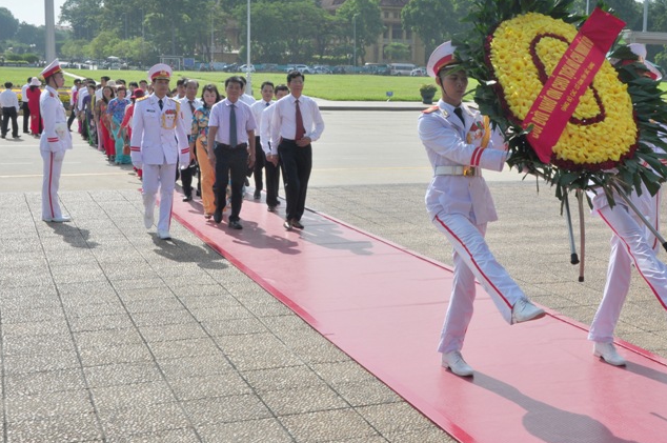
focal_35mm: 53
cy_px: 171
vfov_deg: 25.4
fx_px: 981
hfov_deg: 37.3
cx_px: 418
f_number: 18
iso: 200
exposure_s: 1/125
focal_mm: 28
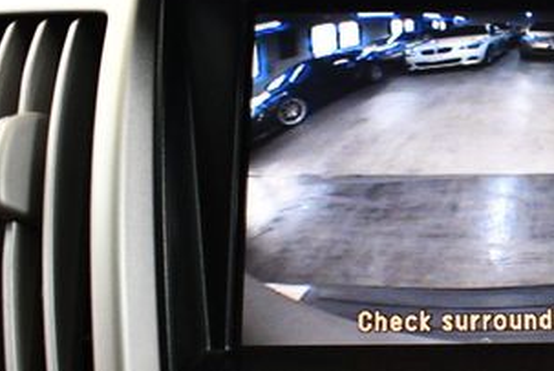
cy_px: 161
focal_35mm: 76
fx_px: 1171
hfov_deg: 25.4
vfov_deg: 18.0
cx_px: 547
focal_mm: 18
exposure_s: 1/125
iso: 2500
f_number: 3.5
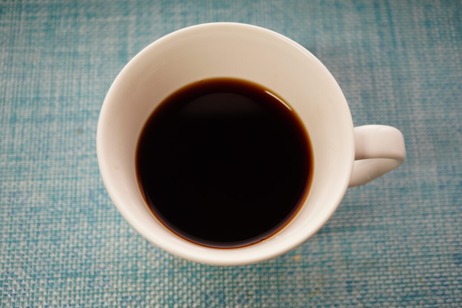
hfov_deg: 43.6
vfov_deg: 29.9
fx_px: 578
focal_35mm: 45
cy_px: 154
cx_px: 231
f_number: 3.5
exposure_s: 1/13
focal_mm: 30
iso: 100
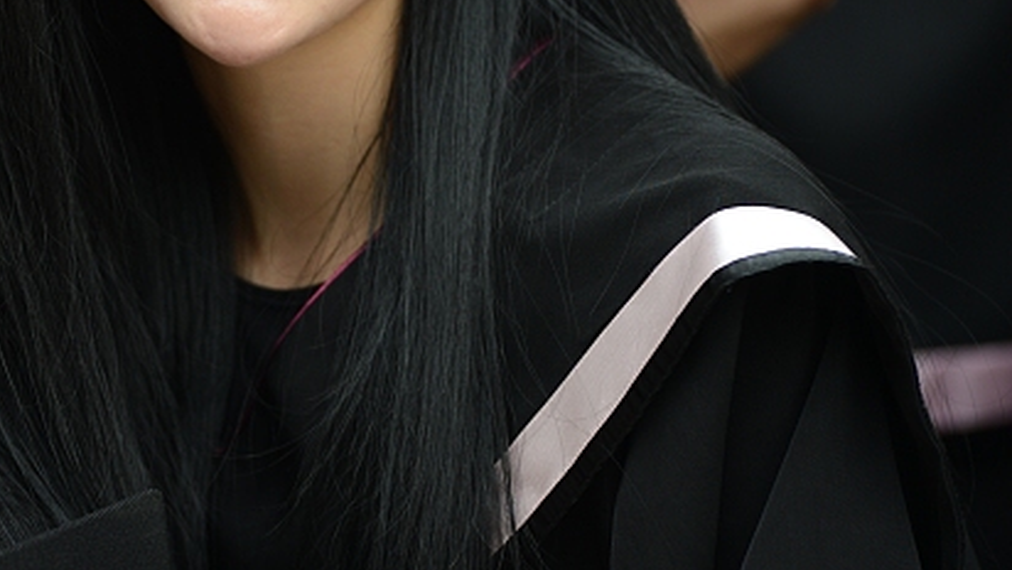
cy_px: -29
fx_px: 16346
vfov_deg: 2.0
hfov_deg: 3.5
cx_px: 98
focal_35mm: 609
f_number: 2.8
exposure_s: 1/800
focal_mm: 300
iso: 400
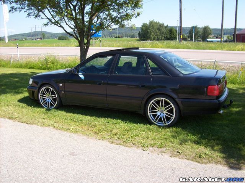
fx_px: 255
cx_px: 122
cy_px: 92
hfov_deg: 51.4
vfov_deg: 39.7
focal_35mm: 36
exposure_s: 1/288
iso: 80
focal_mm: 6
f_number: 4.8
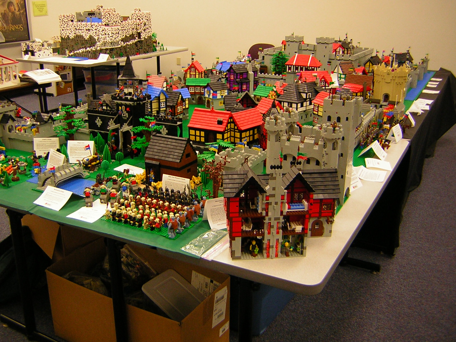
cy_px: 171
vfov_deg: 39.7
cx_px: 228
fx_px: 474
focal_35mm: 36
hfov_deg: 51.4
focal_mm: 4.7
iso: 70
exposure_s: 1/5.7
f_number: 2.6
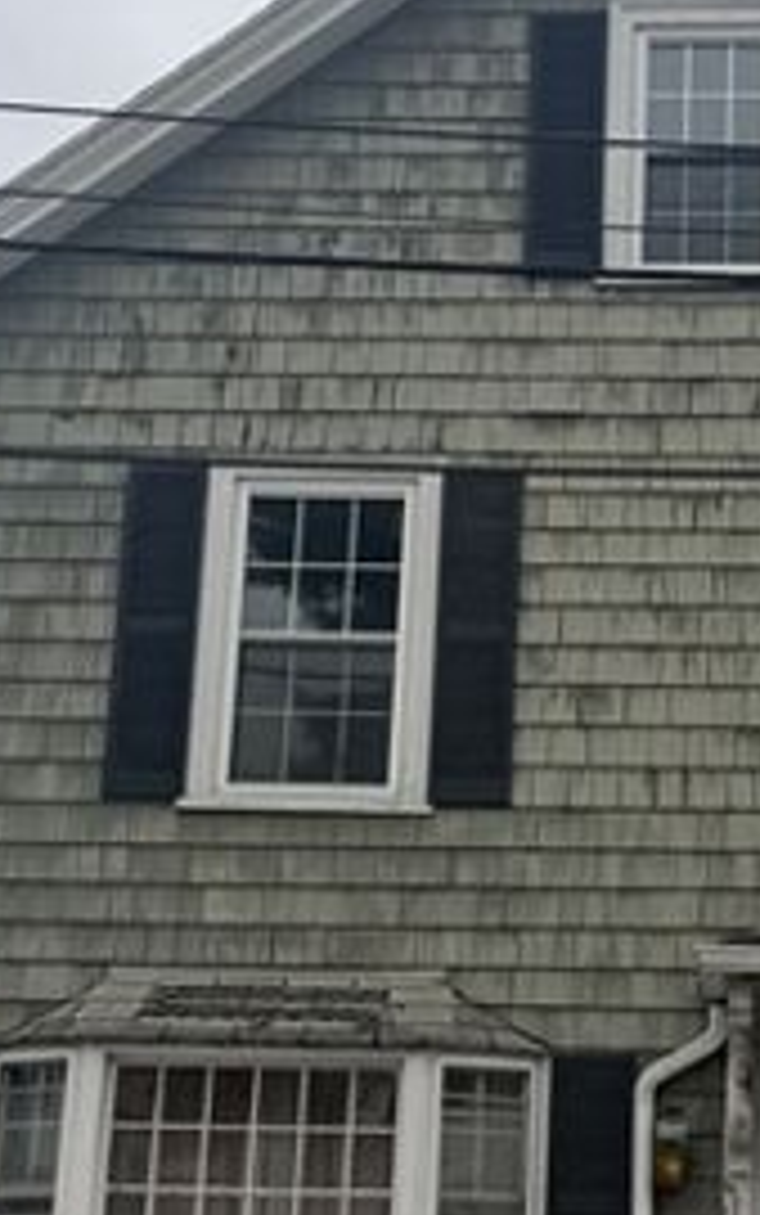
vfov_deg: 36.3
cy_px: 619
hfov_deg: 22.8
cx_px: 625
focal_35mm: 56
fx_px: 1854
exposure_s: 1/6173
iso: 80
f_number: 1.78
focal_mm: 6.76
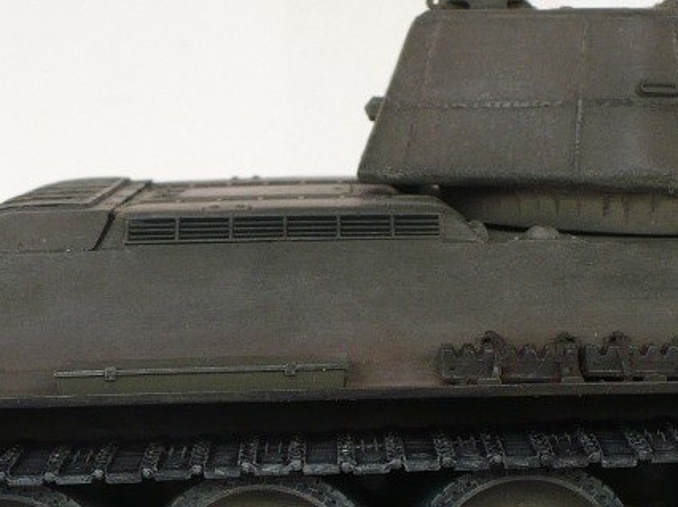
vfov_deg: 16.4
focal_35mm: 89
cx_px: 498
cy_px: 420
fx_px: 1742
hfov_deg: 21.9
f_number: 2.8
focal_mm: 6.1
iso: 100
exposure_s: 1/40
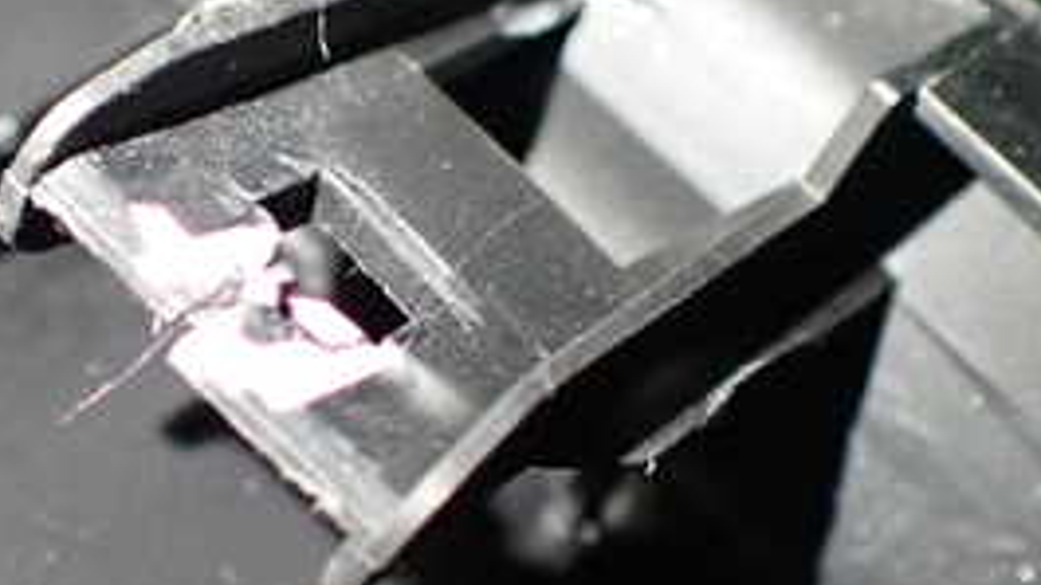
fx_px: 2042
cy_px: 298
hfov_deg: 28.4
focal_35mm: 74
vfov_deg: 16.3
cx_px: 346
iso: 800
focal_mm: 5.4
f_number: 2.3
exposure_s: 1/60
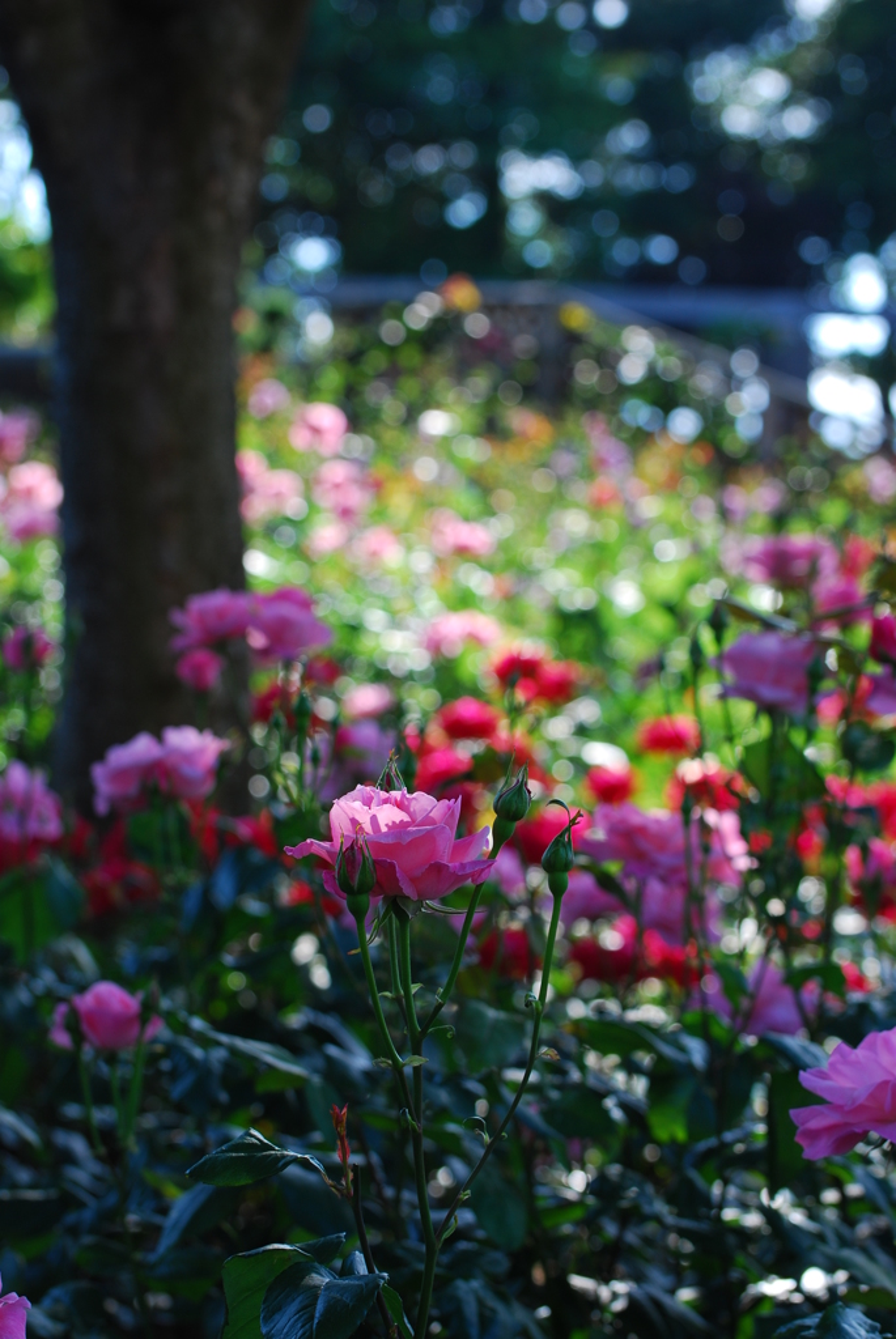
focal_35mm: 105
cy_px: 670
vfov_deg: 19.4
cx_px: 448
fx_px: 3910
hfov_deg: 13.1
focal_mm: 70
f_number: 5.6
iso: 100
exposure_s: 1/125
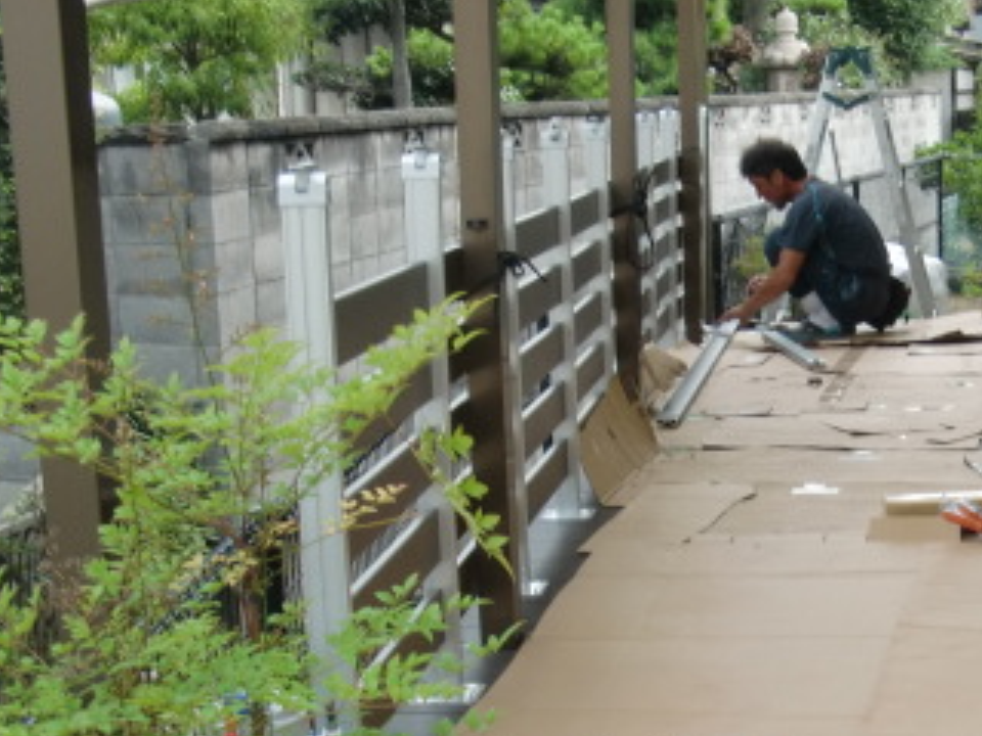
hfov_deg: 25.1
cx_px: 838
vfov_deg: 19.2
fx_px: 2156
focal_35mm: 76
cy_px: 586
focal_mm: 6.66
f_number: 3.9
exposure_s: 1/125
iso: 64
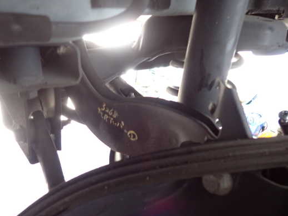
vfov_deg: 48.2
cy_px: 112
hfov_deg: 61.6
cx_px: 140
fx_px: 241
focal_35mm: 29
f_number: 2
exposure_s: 1/30
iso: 320
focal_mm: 4.5
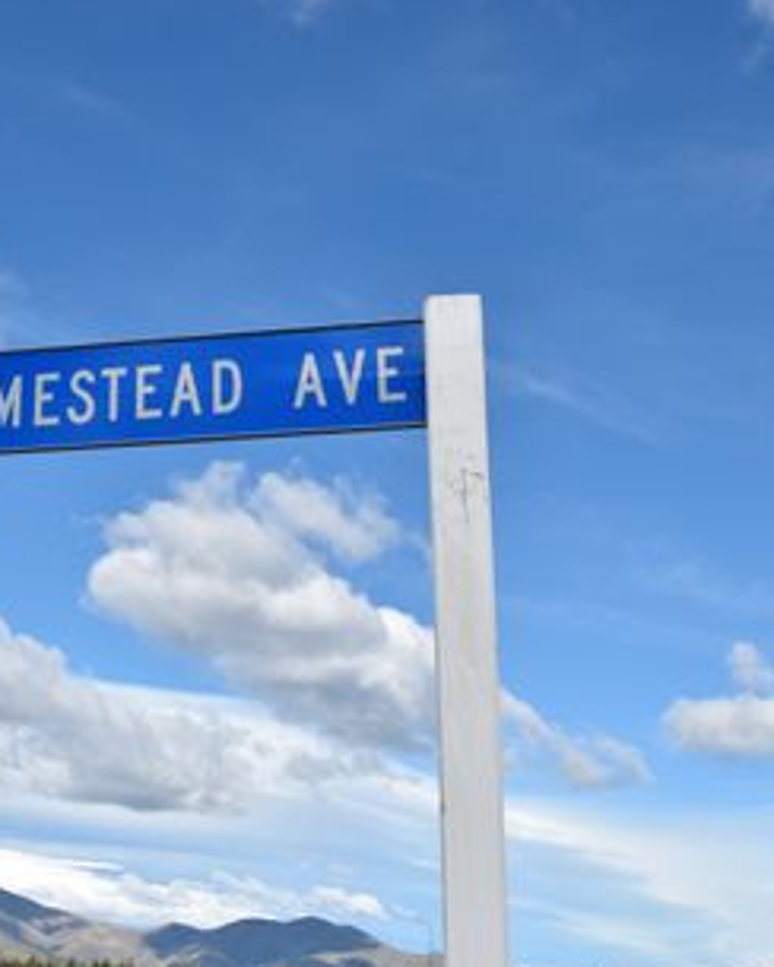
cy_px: 487
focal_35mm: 52
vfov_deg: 36.0
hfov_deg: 28.5
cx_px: 159
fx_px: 1489
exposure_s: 1/500
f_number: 11
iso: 200
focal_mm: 24
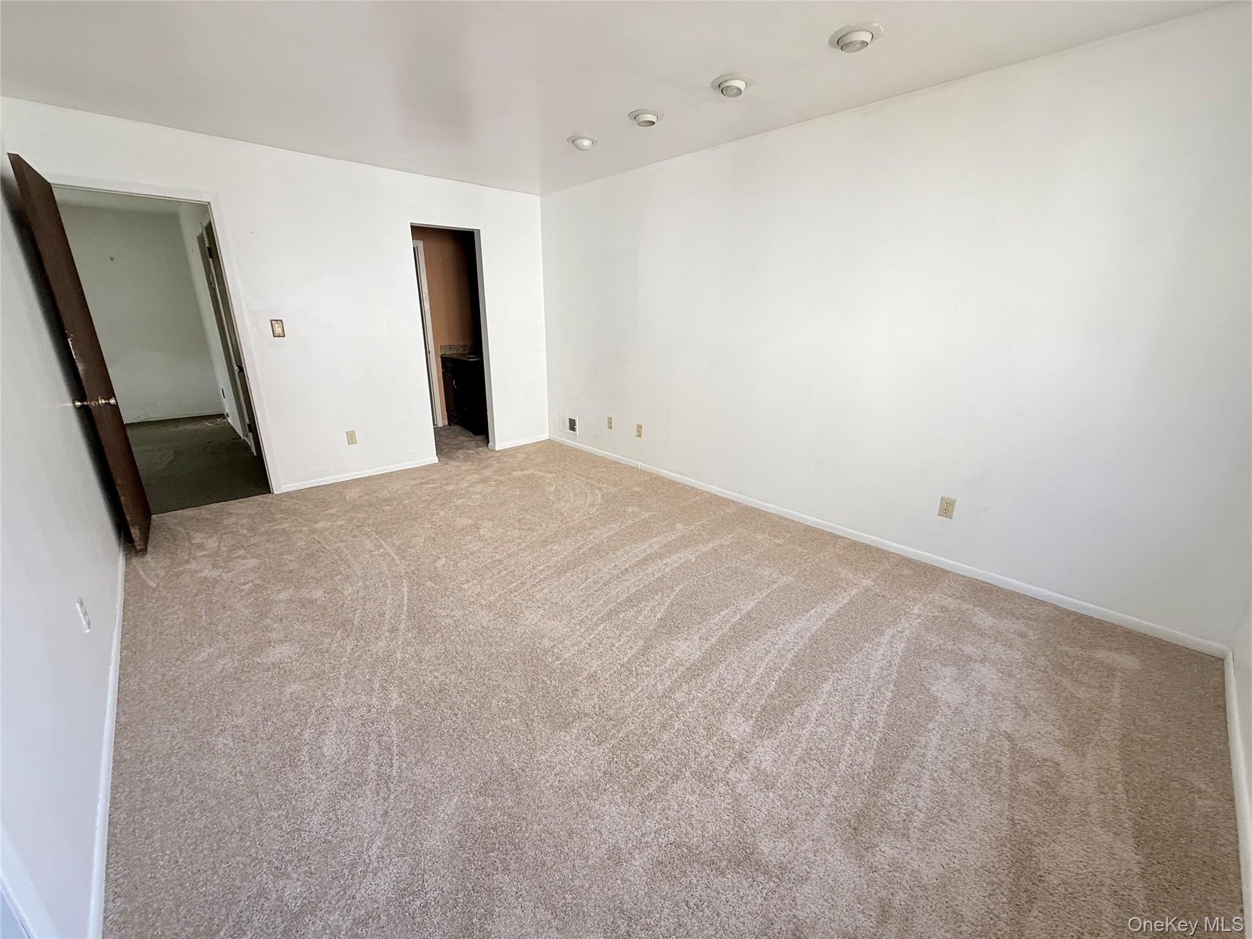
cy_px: 470
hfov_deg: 102.1
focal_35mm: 14
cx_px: 626
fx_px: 506
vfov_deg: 85.7
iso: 100
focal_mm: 2.22
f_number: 2.2
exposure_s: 1/99
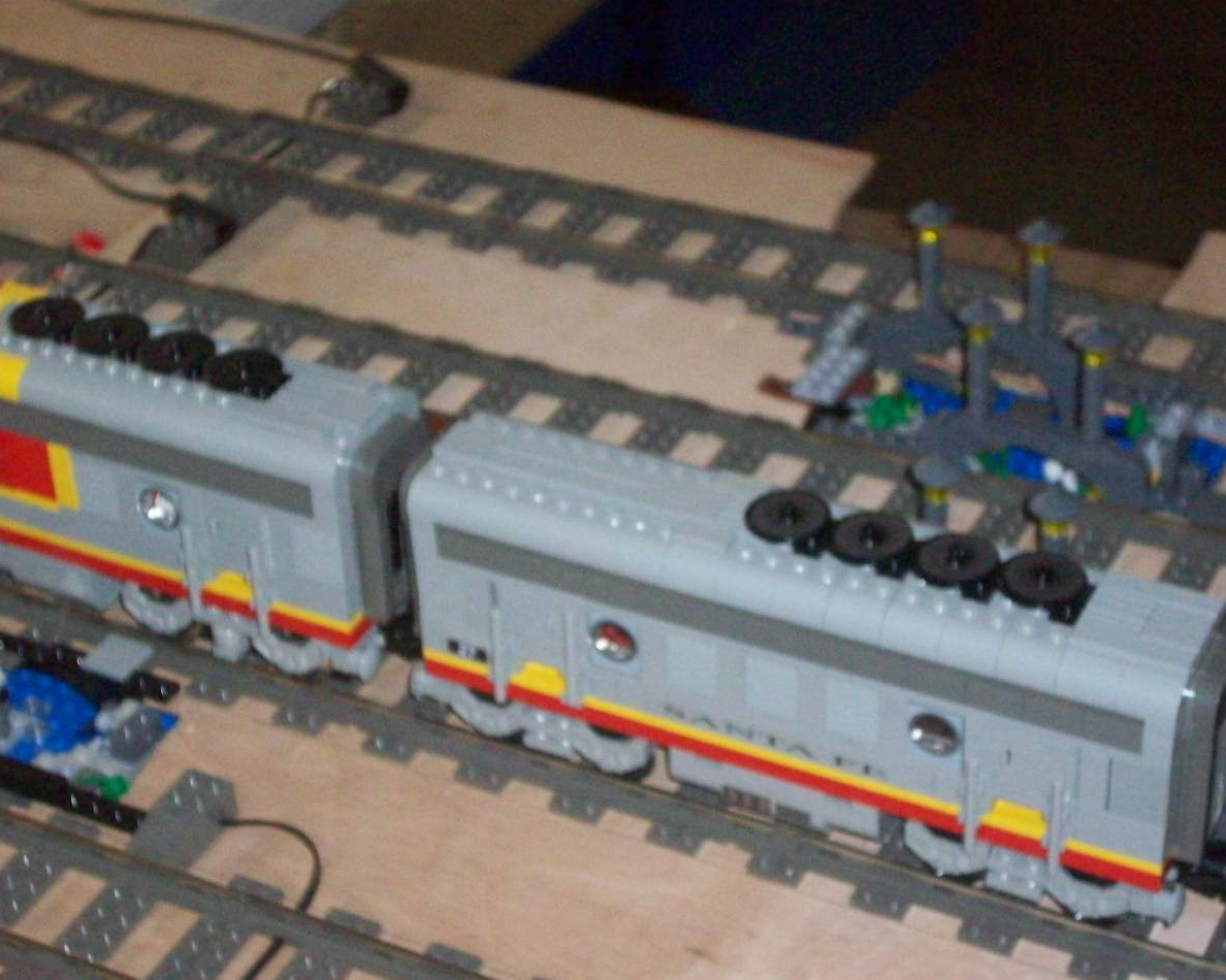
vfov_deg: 18.9
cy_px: 491
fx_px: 2939
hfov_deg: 23.6
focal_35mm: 81
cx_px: 637
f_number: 4.2
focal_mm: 12.8
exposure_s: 1/204
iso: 400
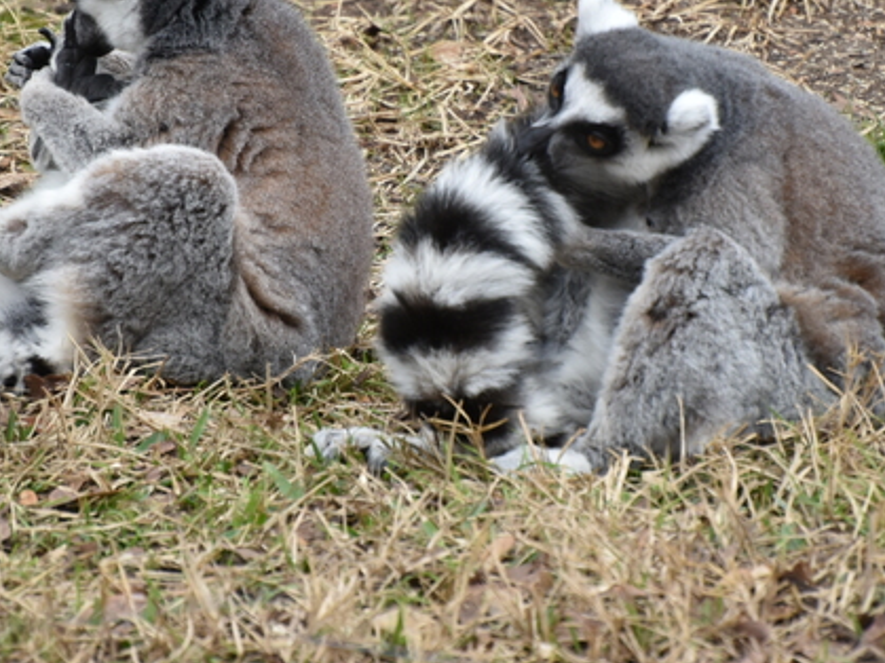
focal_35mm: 881
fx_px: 22517
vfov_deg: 1.7
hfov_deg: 2.3
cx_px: 372
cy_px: 175
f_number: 5.6
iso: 560
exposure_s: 1/640
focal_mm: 300
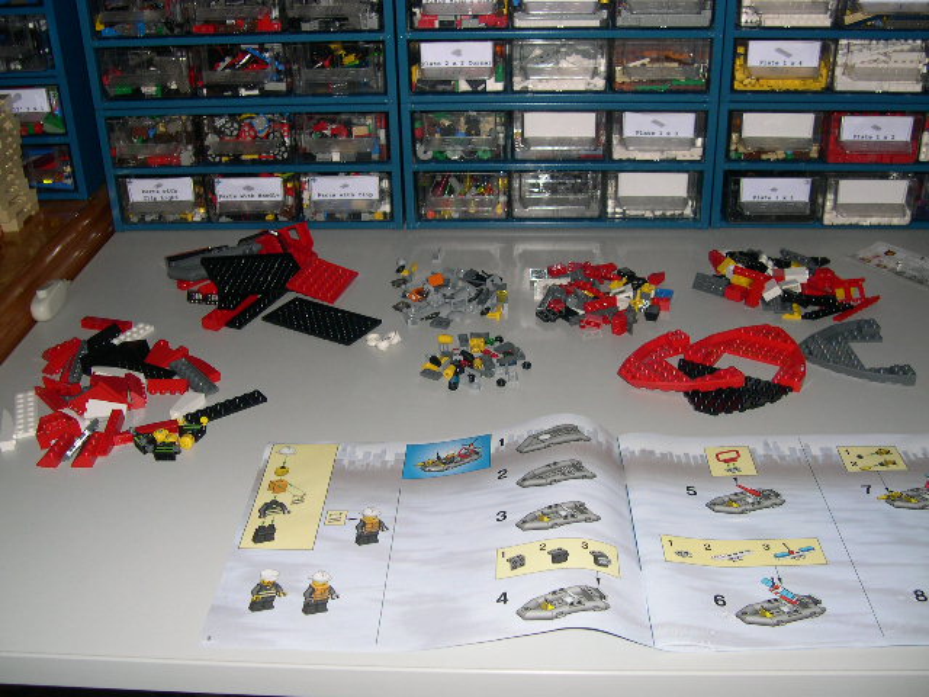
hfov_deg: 49.0
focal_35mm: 38
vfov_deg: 37.7
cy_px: 348
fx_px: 1020
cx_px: 464
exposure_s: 1/60
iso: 100
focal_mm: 8
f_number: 2.8
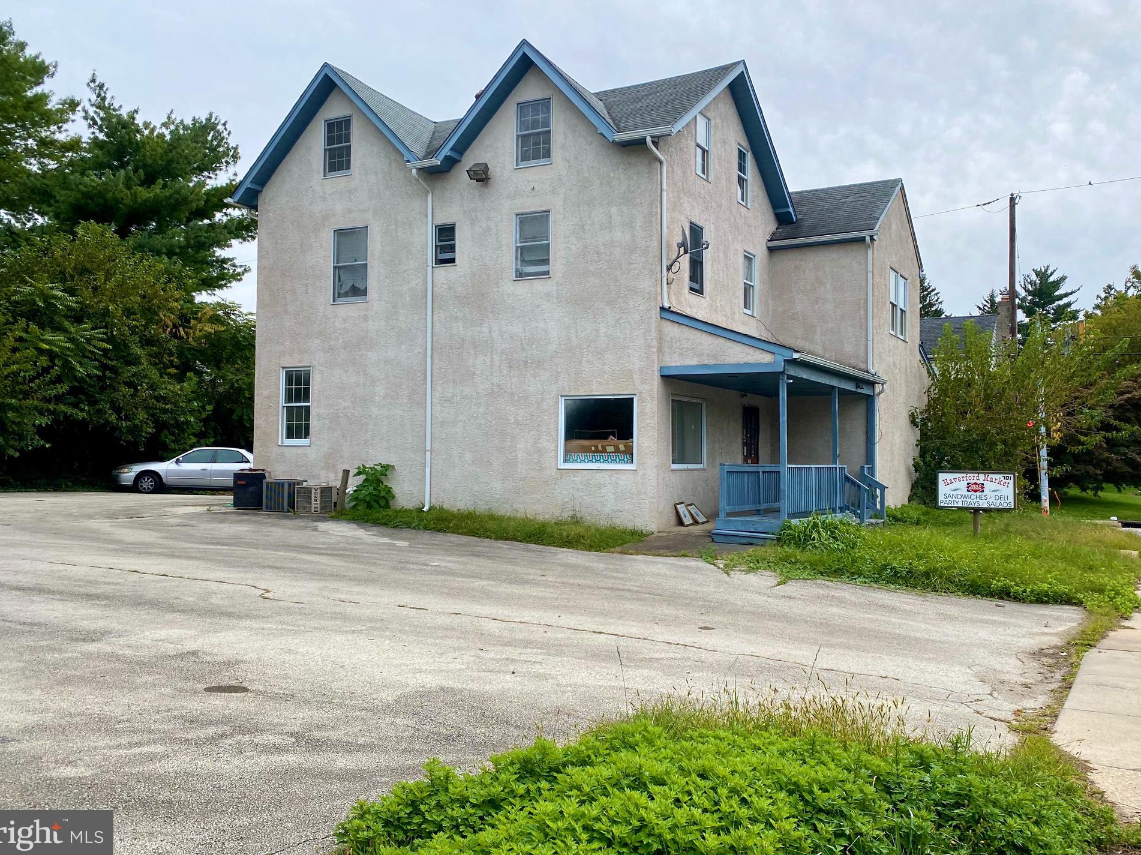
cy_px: 399
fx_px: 923
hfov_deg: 63.5
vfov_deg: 49.7
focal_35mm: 28
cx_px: 578
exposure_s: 1/3040
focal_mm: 4.25
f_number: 1.8
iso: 32
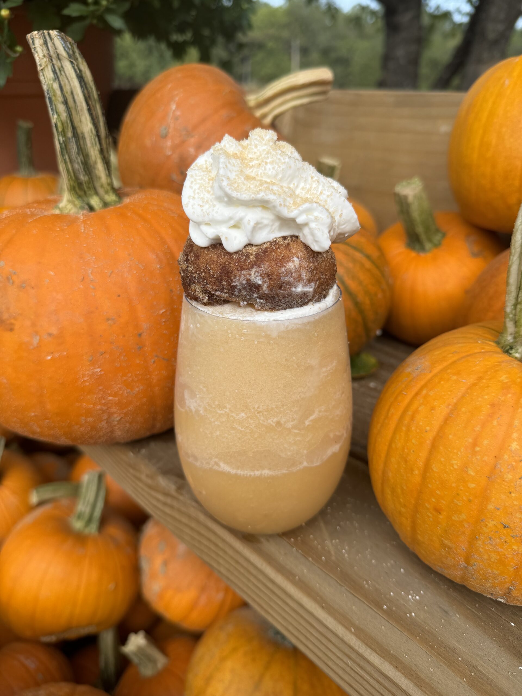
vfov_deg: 71.6
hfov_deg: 56.8
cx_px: 261
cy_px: 348
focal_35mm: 24
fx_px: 483
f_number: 1.78
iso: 80
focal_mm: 6.76
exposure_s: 1/1560
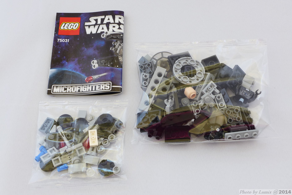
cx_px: 146
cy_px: 98
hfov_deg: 39.6
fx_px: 406
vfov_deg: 27.0
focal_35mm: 50
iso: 80
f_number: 4.5
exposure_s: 1/8
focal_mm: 9.8
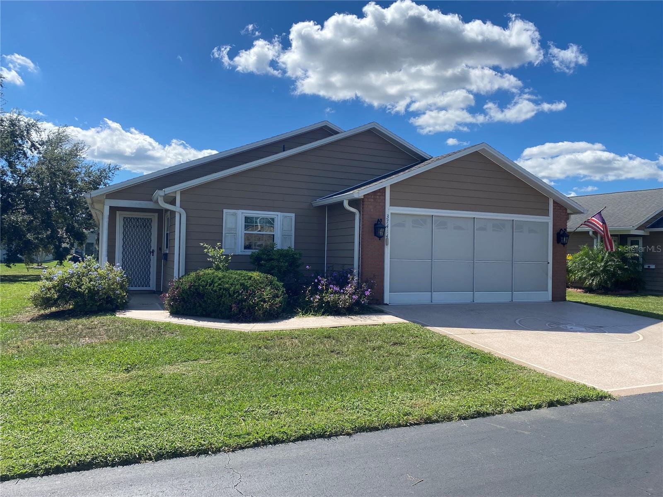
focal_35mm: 26
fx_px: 498
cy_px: 248
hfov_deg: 67.3
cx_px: 332
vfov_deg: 53.1
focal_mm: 4.25
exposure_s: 1/1996
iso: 32
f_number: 1.8
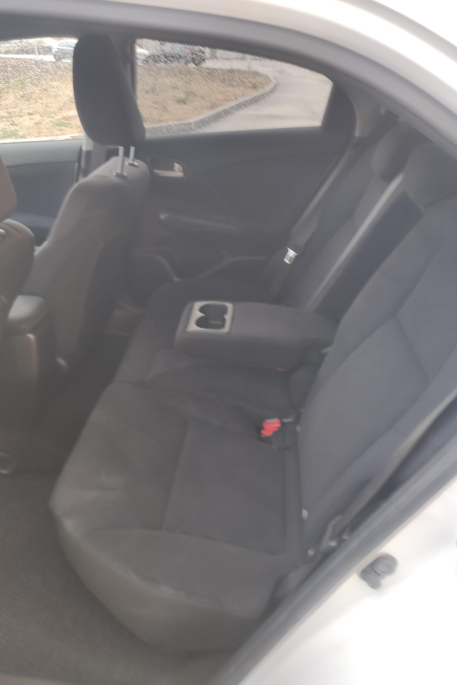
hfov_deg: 67.1
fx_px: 343
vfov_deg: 90.0
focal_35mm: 18
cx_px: 200
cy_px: 346
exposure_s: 1/50
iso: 180
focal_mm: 4.74
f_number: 1.79
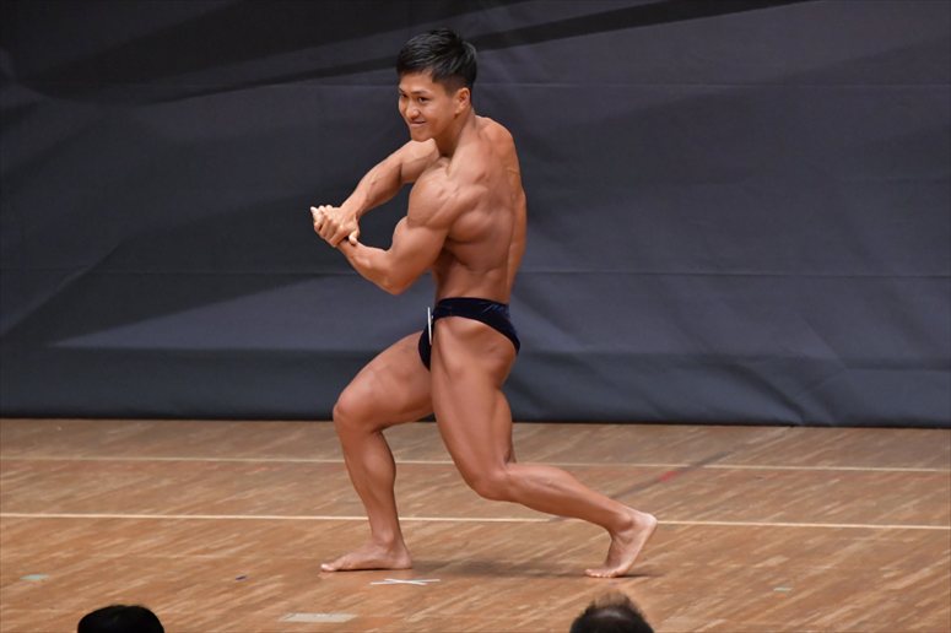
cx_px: 476
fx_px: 9902
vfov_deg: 3.7
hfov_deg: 5.5
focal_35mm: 375
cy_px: 316
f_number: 5.6
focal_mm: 250
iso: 6400
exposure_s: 1/400
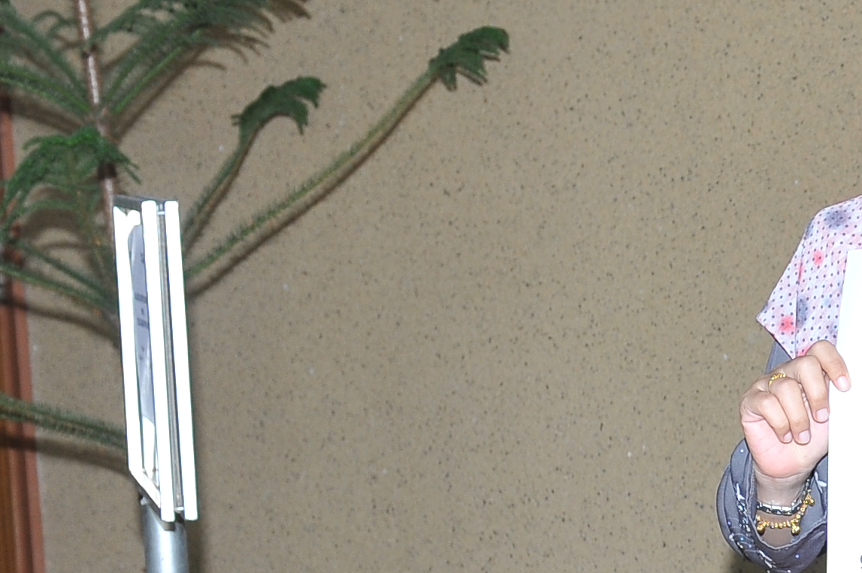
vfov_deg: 9.6
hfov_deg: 13.7
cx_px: 1277
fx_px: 3374
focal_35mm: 141
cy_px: 587
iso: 800
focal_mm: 38
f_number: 5.6
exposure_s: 1/80
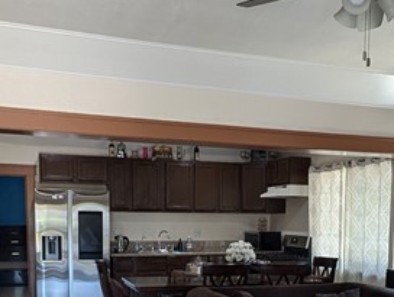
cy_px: 275
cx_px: 241
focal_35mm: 45
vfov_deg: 30.6
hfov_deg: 41.8
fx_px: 513
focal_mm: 2.23
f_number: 1.95
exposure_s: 1/23.8
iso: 49
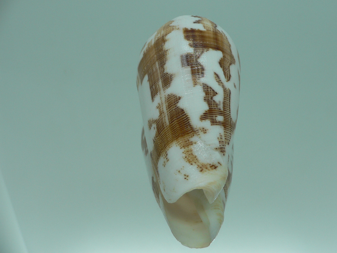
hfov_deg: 46.7
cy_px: 117
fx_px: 389
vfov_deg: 35.9
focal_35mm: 40
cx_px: 190
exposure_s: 1/80
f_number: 2.8
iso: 80
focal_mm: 4.6
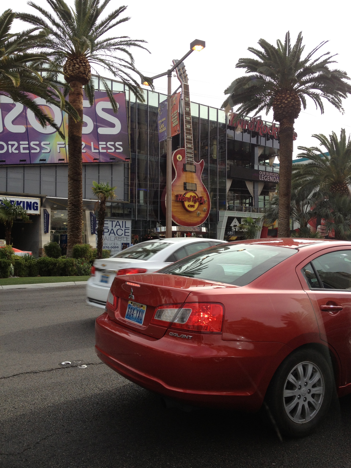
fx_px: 473
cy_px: 234
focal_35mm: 35
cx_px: 176
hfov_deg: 40.7
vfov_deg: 52.6
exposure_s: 1/120
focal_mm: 4.28
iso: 50
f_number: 2.4
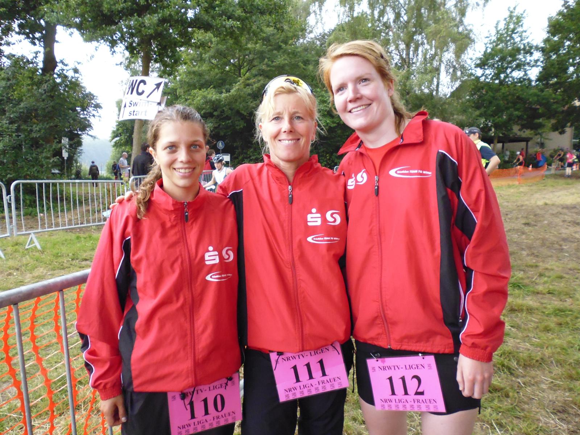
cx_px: 290
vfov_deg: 56.8
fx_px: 402
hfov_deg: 71.6
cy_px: 218
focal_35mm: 24
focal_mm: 4.3
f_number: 2.8
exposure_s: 1/250
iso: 400
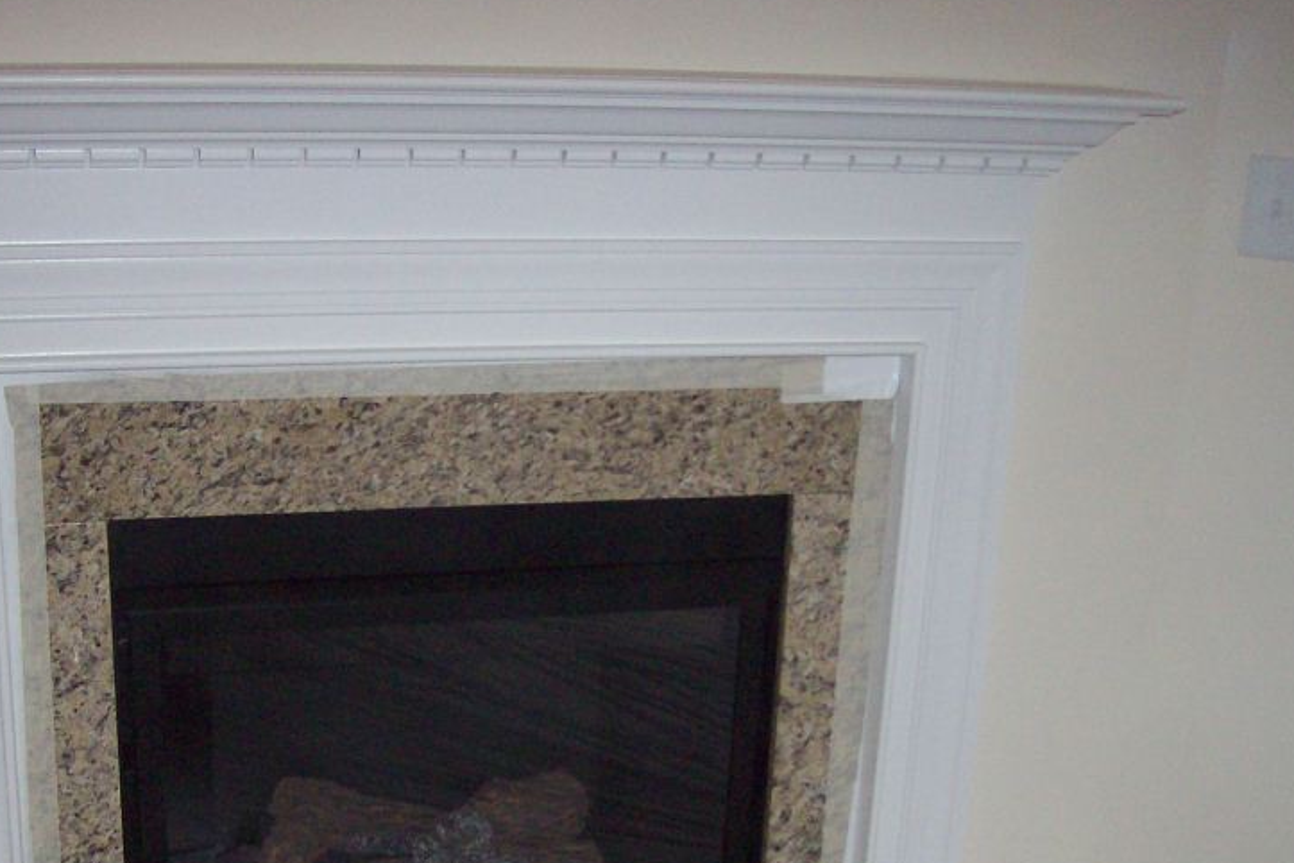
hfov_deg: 37.3
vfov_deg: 25.2
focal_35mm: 53
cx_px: 490
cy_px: 661
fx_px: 1905
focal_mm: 6
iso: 140
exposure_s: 1/64
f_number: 2.7
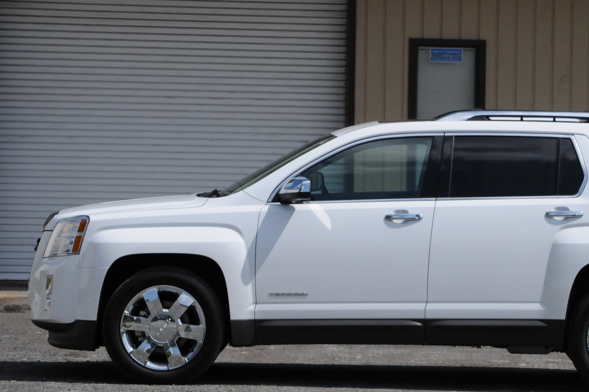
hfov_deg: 10.7
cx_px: 421
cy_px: 211
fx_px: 3154
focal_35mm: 193
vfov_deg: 7.1
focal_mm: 86
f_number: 7.1
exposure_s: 1/8000
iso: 1100
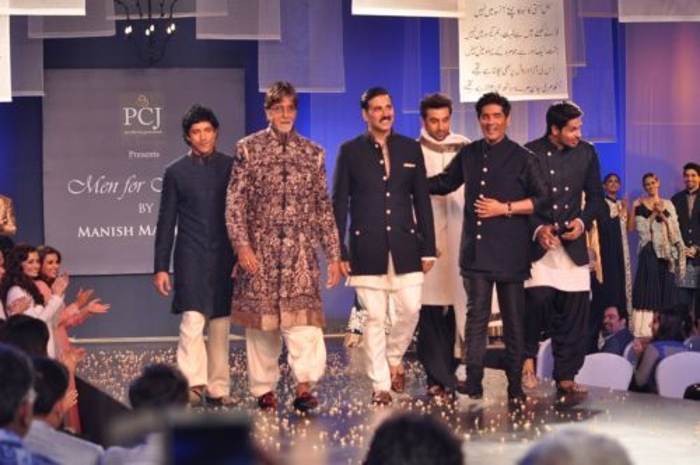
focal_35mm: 117
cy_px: 232
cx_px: 350
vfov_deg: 11.7
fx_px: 2272
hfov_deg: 17.5
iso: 800
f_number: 4
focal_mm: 78
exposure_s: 1/125
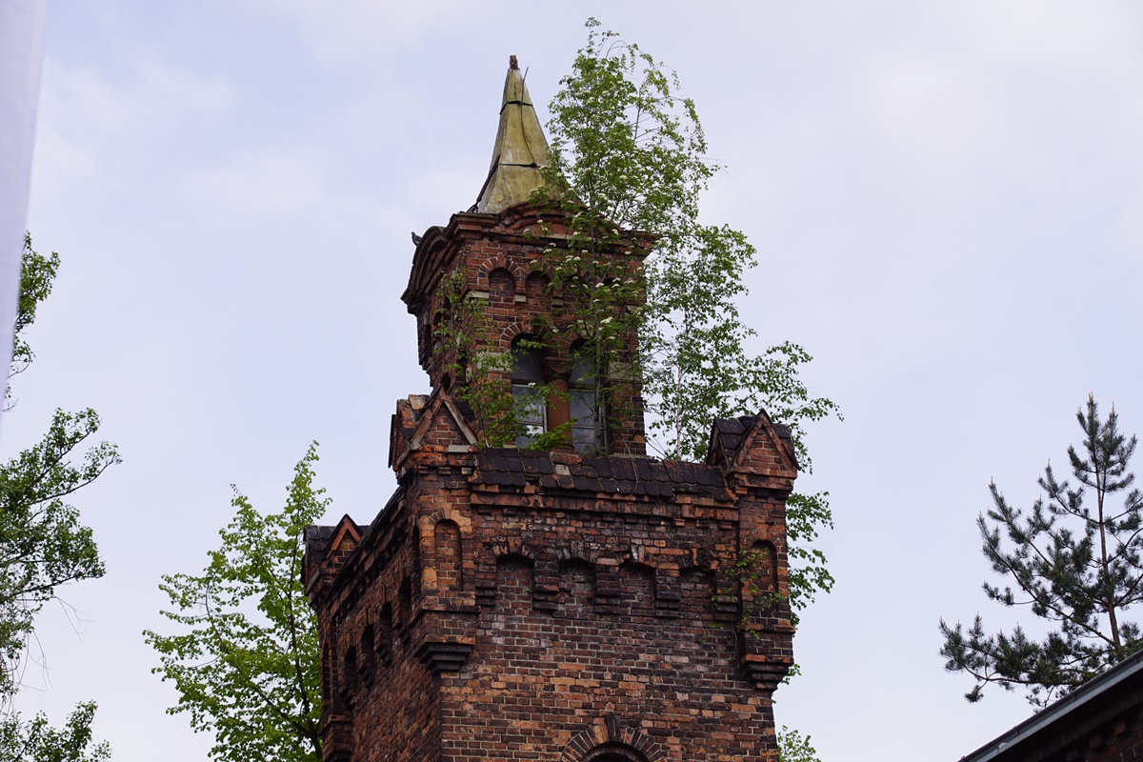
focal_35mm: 90
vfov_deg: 15.2
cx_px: 572
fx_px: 2857
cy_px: 381
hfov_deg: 22.6
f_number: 8
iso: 100
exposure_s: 1/160
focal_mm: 60
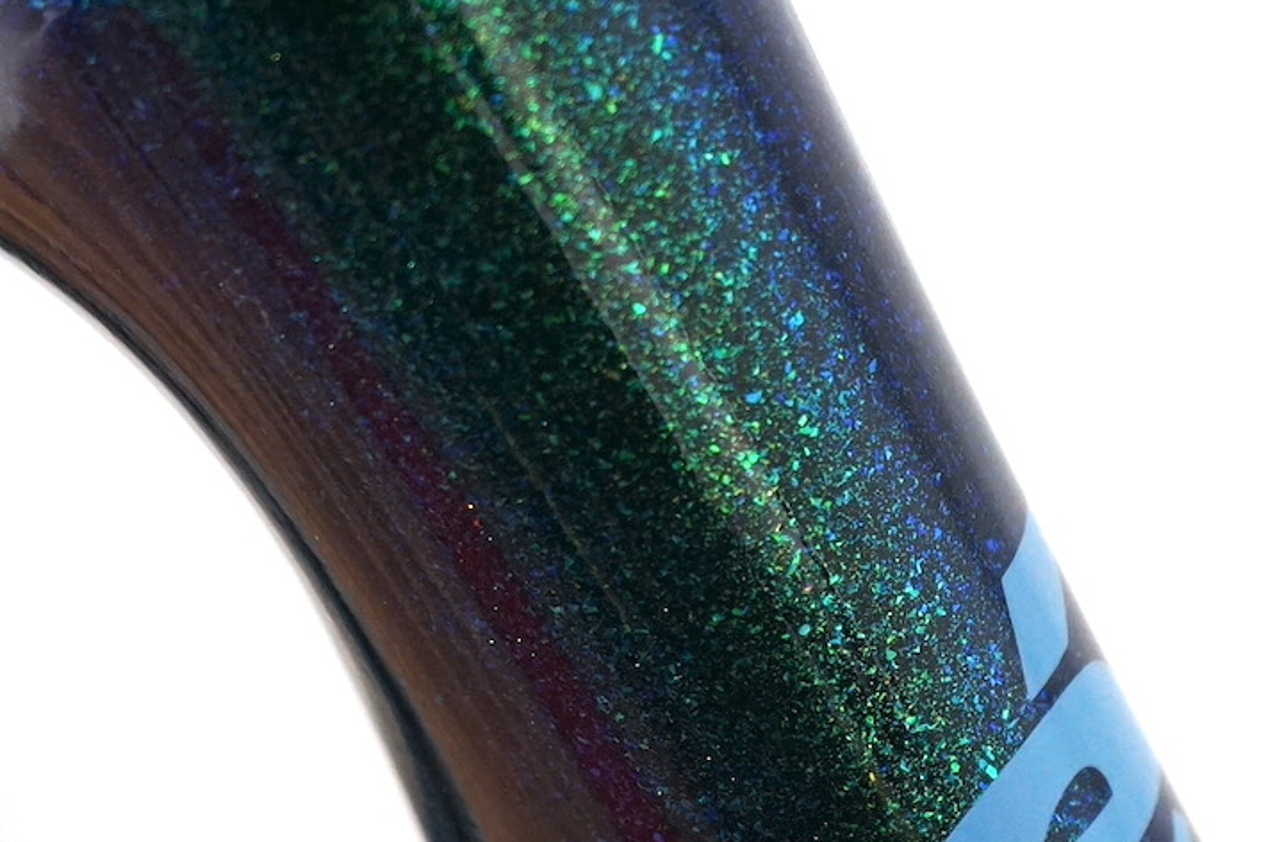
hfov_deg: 15.1
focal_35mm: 136
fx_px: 4778
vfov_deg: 9.9
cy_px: 985
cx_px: 827
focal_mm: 46
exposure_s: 1/60
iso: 1600
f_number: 4.5
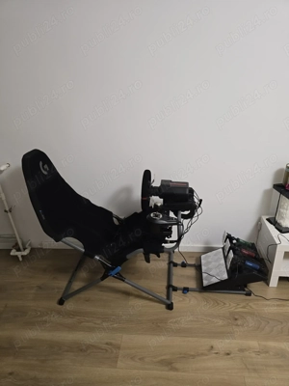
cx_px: 144
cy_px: 193
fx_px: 256
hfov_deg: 58.9
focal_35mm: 23
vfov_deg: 73.9
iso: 400
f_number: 1.7
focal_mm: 6.3
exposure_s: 1/100
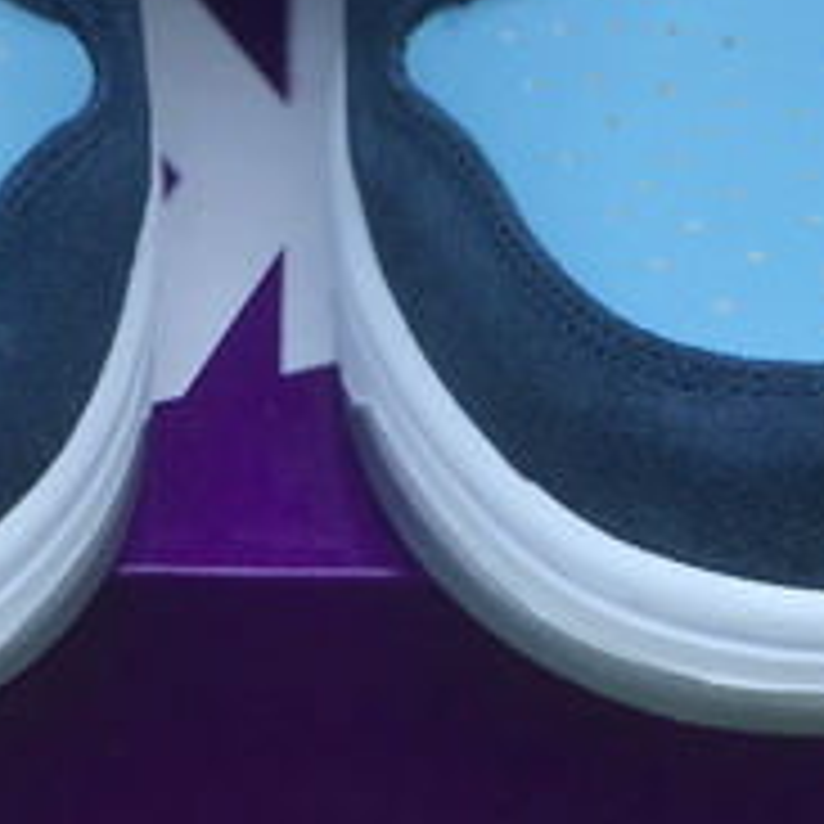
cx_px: 180
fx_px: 5494
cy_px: -155
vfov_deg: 8.5
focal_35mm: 204
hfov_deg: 8.6
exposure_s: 1/451
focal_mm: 6.6
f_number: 2.8
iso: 20
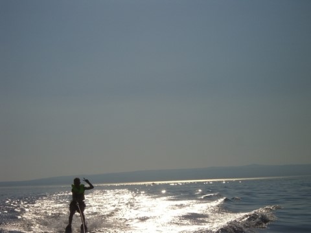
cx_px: 156
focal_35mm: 114
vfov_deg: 13.0
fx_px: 1024
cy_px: 116
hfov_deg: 17.3
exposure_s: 1/2000
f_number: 8.3
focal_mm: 18.6
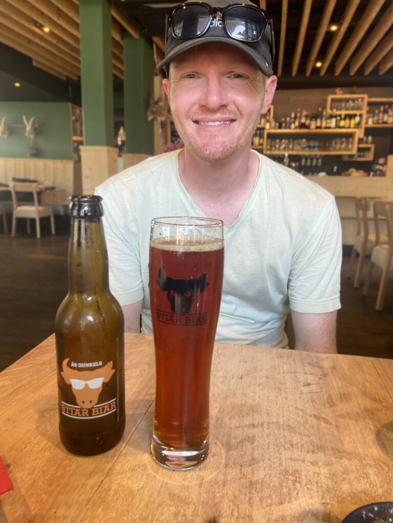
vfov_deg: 67.3
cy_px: 262
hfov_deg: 53.1
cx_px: 196
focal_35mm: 26
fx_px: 394
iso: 80
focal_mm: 4.25
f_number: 1.8
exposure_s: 1/100
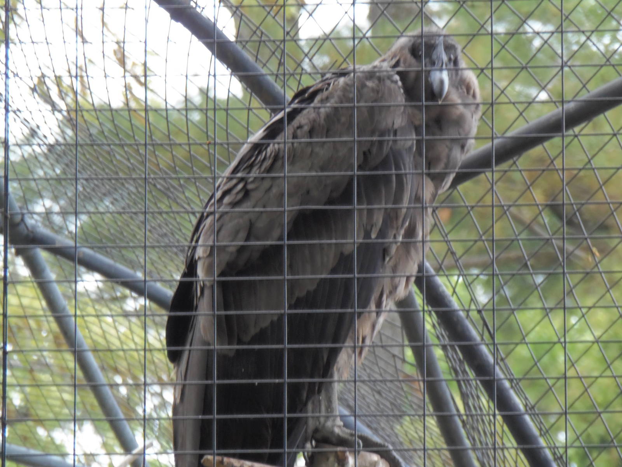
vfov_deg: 3.9
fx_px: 6900
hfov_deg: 5.2
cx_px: 311
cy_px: 234
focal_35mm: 384
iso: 200
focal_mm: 71.1
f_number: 5
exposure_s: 1/25
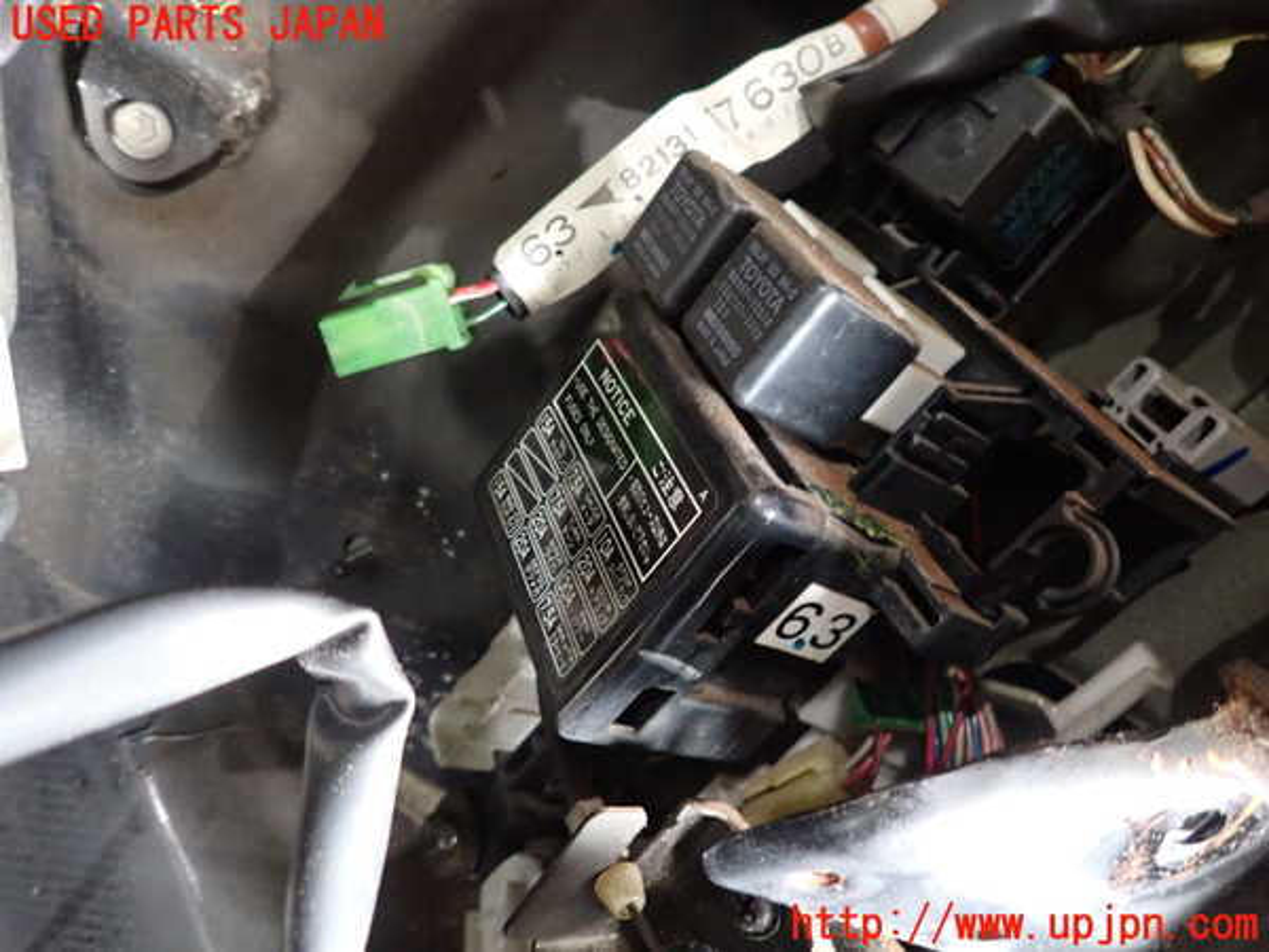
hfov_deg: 69.4
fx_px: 916
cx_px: 634
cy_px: 476
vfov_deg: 54.9
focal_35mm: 25
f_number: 2
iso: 800
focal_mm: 4.5
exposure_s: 1/20
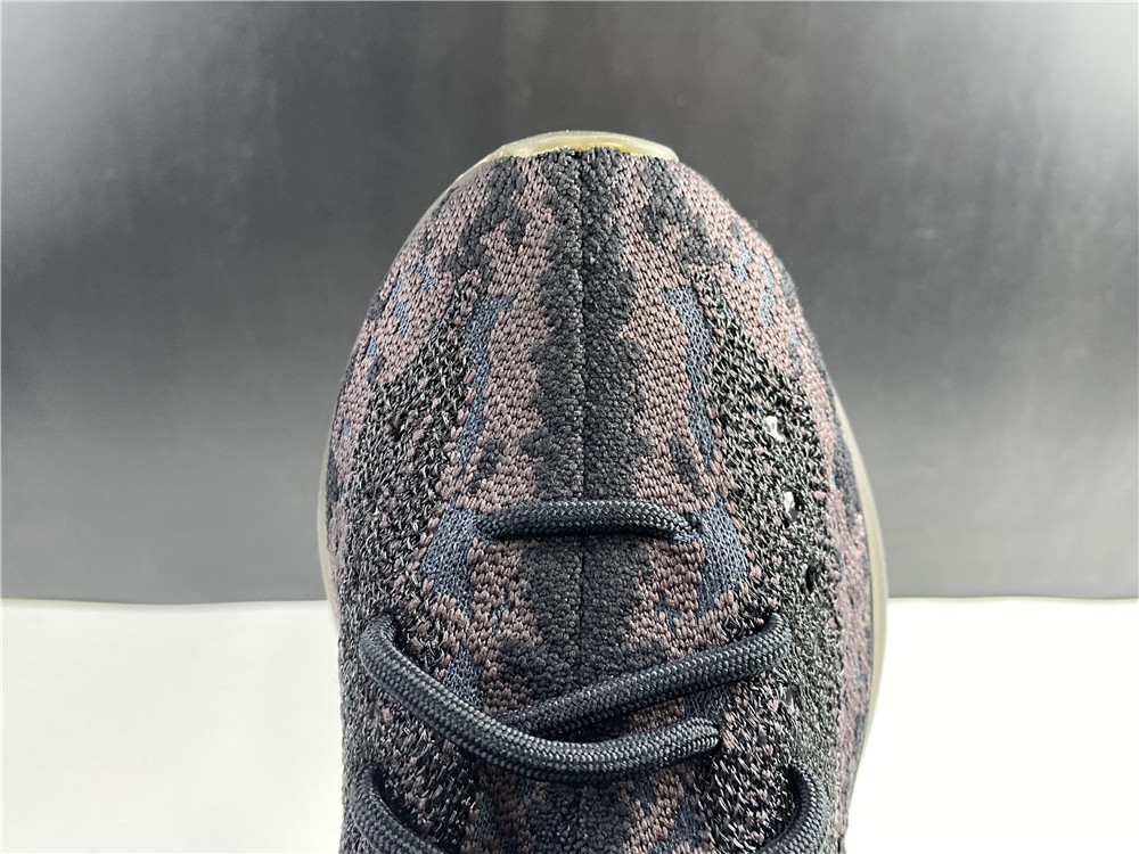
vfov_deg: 53.1
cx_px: 570
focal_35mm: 26
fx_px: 856
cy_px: 427
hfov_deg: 67.3
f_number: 1.8
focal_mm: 4.25
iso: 200
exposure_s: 1/50
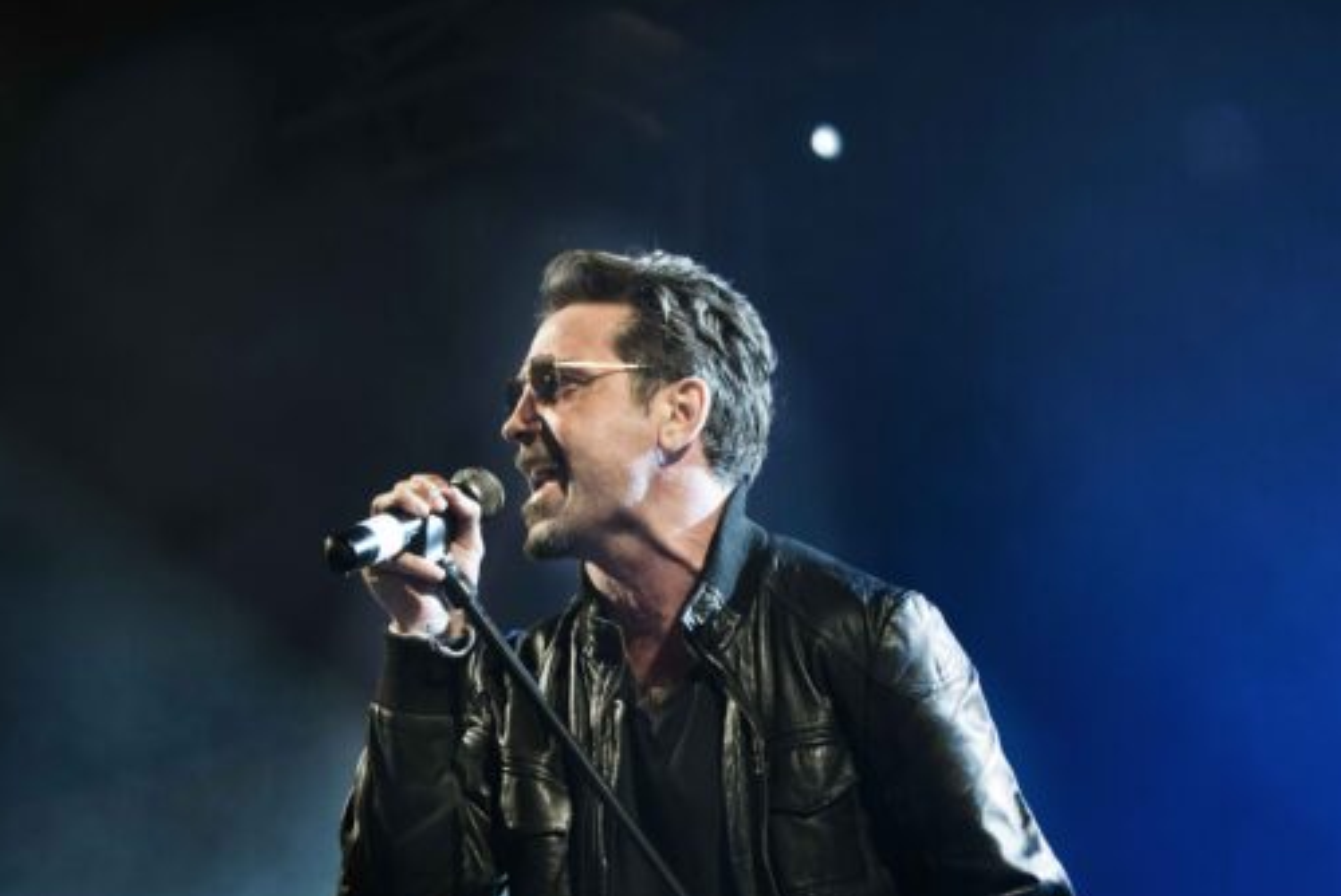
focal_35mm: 123
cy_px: 680
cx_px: 662
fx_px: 4584
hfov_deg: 16.6
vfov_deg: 11.1
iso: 1600
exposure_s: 1/100
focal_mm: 80
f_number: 2.8
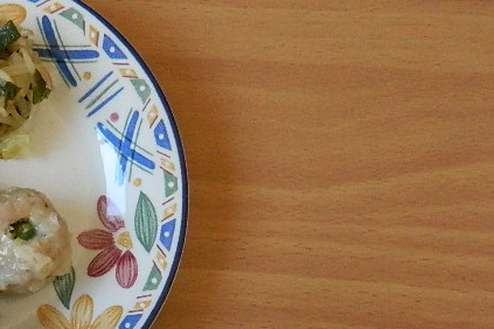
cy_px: 341
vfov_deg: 20.8
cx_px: -71
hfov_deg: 28.5
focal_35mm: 63
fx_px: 864
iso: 400
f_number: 3.1
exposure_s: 1/125
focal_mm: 4.5
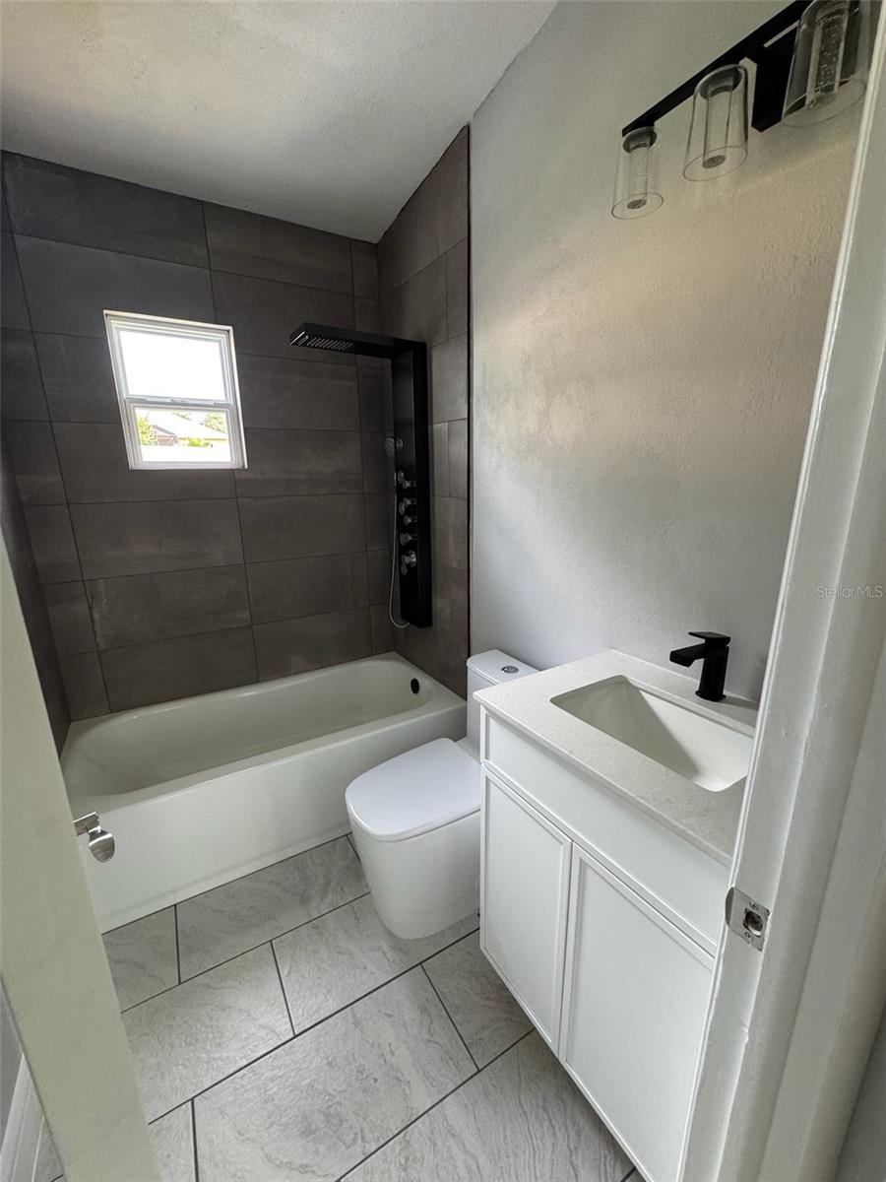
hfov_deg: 85.7
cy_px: 591
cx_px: 443
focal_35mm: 14
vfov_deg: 102.1
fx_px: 478
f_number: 2.2
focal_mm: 2.22
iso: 500
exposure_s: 1/60
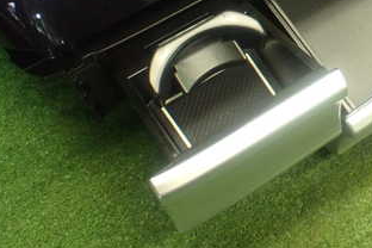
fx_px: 620
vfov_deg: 21.6
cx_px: 345
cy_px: -17
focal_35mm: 60
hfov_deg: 31.6
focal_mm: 5.4
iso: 800
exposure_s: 1/100
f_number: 2.3
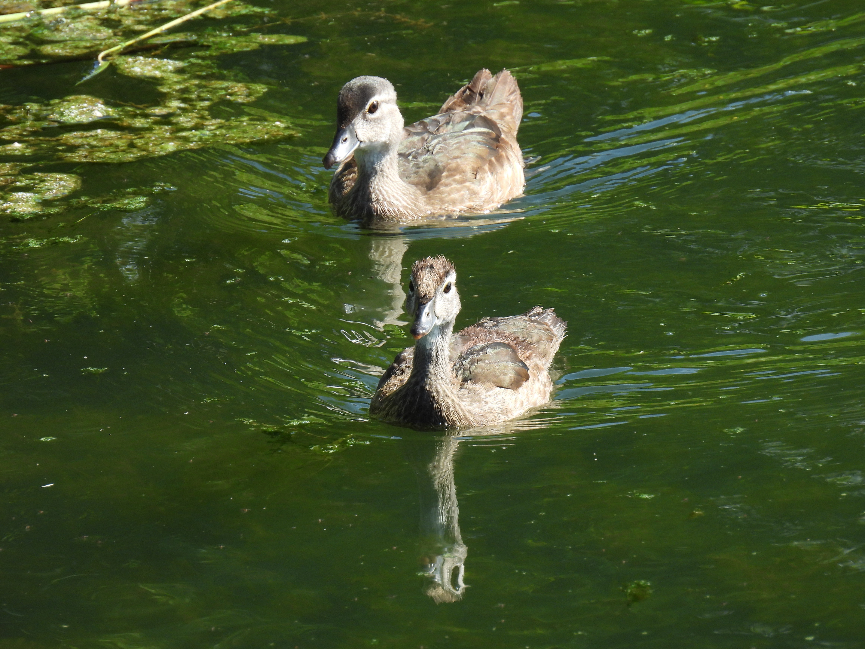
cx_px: 432
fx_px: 27487
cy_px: 324
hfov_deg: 1.8
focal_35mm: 1100
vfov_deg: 1.4
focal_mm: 196
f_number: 5.6
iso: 160
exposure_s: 1/250
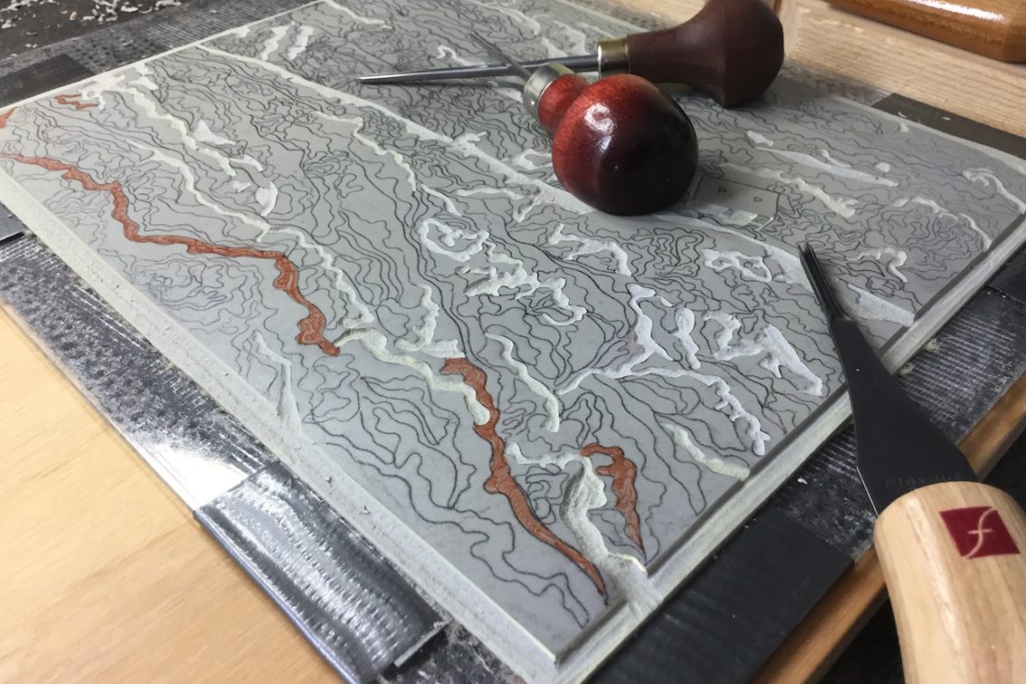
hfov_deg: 57.2
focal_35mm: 33
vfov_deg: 39.9
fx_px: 940
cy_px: 309
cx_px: 521
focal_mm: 3.3
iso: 32
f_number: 2.4
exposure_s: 1/40
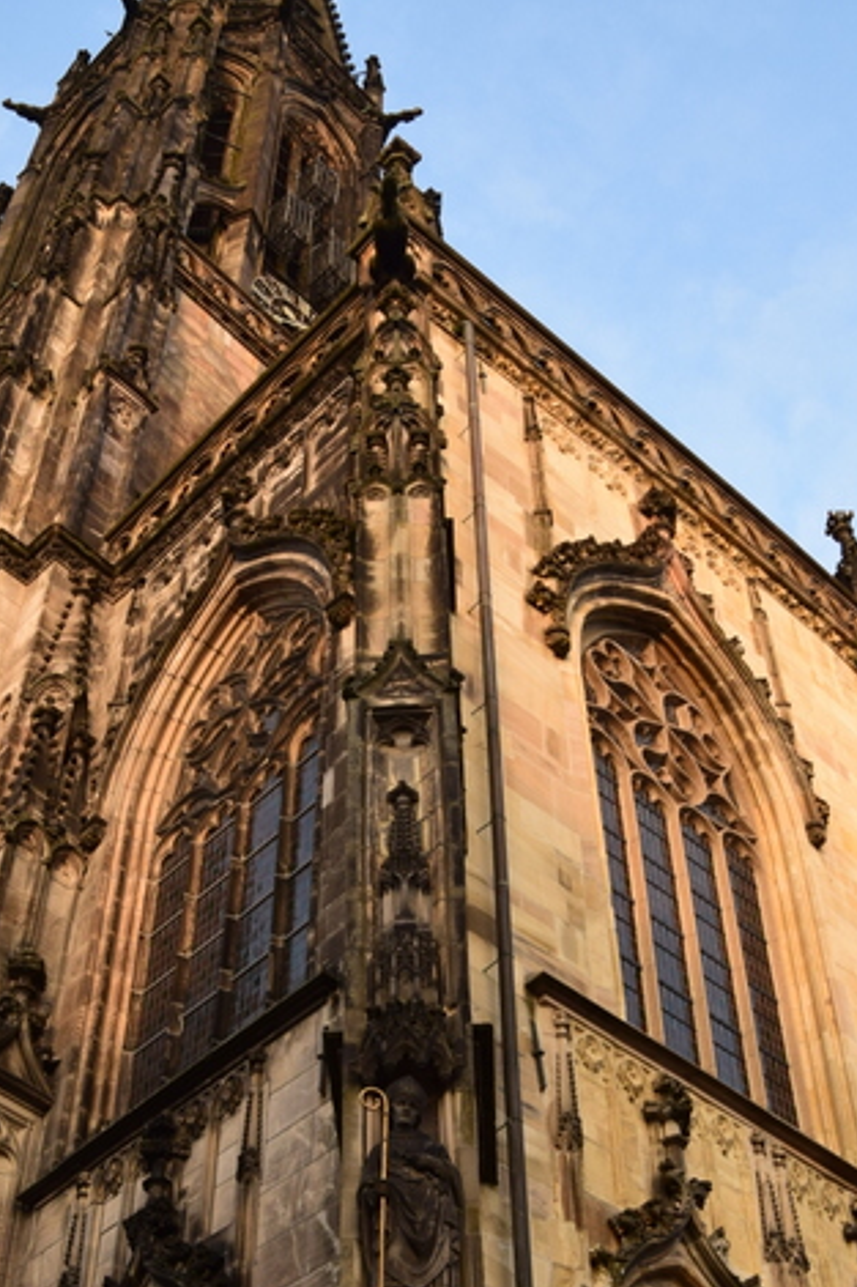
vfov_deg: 41.1
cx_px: 402
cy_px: 1016
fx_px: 1644
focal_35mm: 46
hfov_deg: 29.2
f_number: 9
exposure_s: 1/100
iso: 400
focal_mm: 18
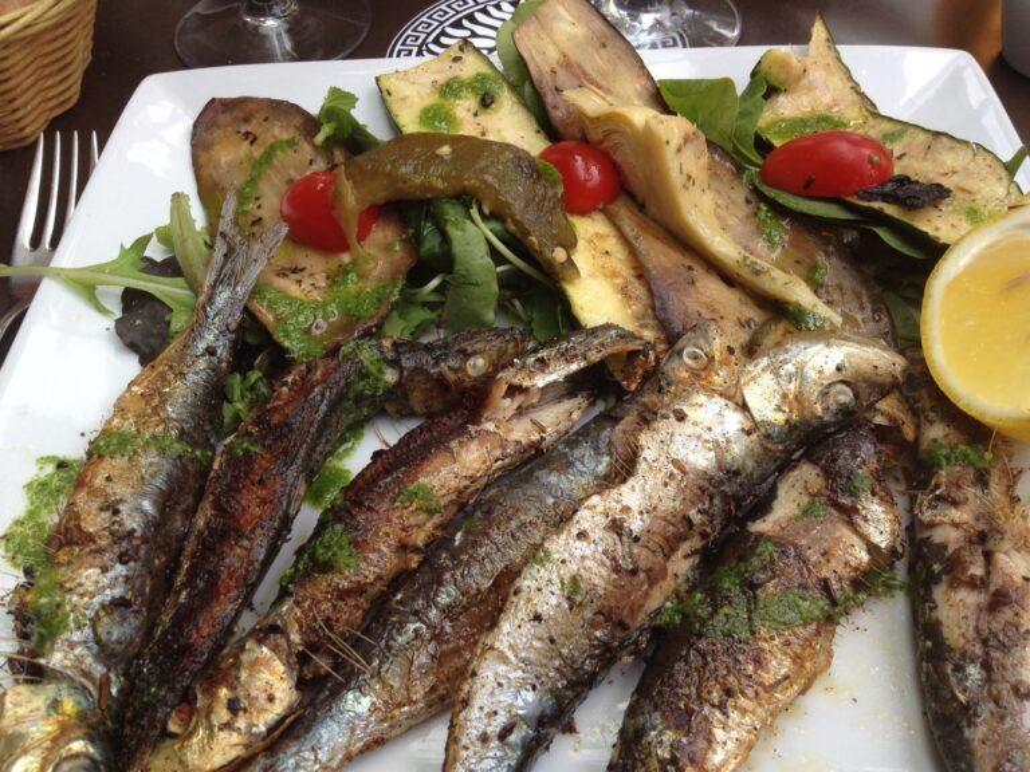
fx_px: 1041
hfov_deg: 52.6
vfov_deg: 40.7
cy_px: 386
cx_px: 515
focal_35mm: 35
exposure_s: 1/163
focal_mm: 4.28
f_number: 2.4
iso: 50
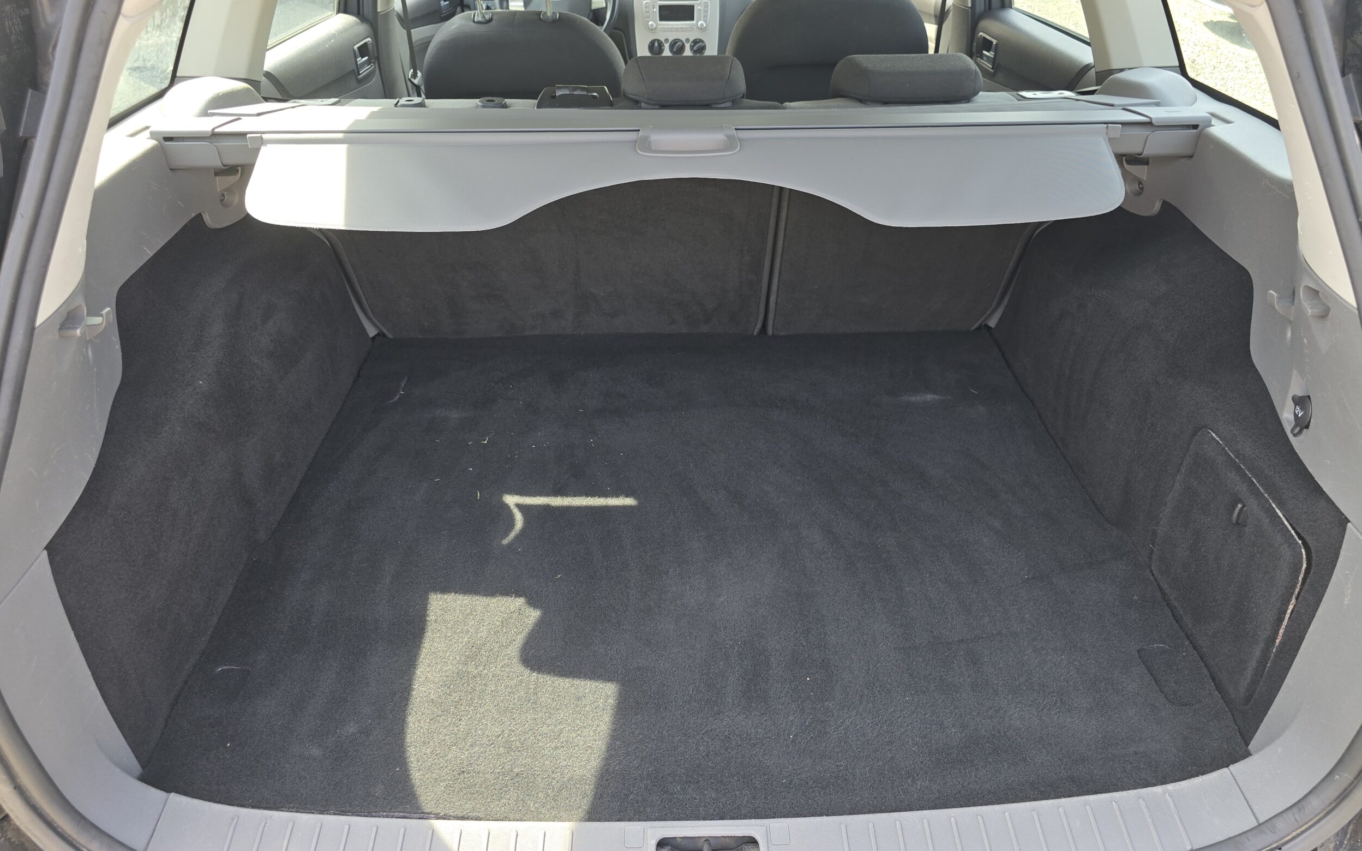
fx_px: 928
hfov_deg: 72.6
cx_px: 689
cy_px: 386
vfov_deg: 49.2
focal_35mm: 25
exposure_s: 1/180
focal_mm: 6.3
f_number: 1.7
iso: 50
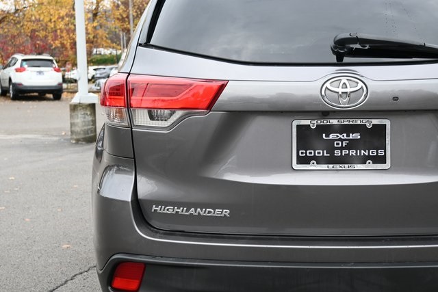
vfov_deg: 27.3
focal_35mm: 50
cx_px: 219
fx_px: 602
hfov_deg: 40.0
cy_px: 146
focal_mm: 33
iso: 200
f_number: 5
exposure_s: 1/250
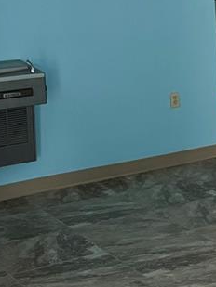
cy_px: 92
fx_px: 840
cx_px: 304
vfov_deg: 19.4
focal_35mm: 101
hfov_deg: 13.9
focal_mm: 5.96
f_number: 1.6
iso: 320
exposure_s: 1/60
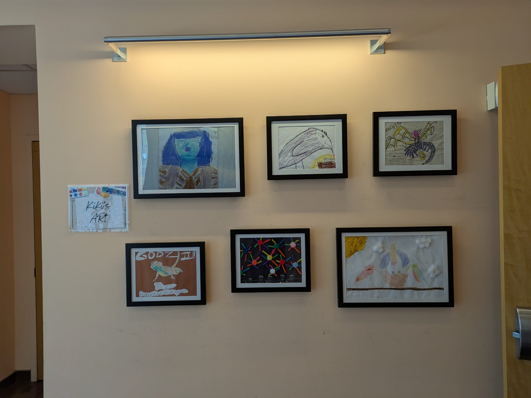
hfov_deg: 69.4
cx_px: 266
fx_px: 384
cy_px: 199
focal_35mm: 25
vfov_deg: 54.9
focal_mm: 5.43
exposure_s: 1/259
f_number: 1.89
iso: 49
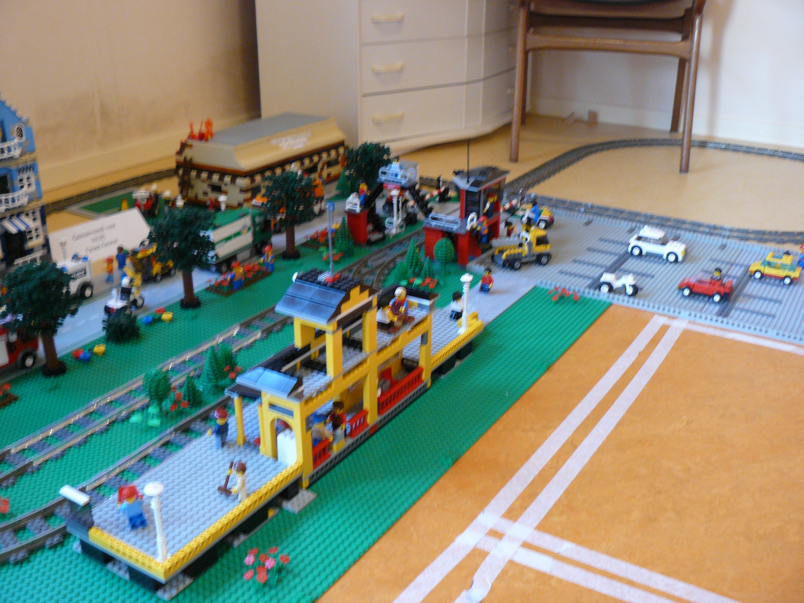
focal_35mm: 36
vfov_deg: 39.7
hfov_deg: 51.4
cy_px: 302
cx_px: 402
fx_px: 836
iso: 200
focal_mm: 6
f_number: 2.8
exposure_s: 1/6
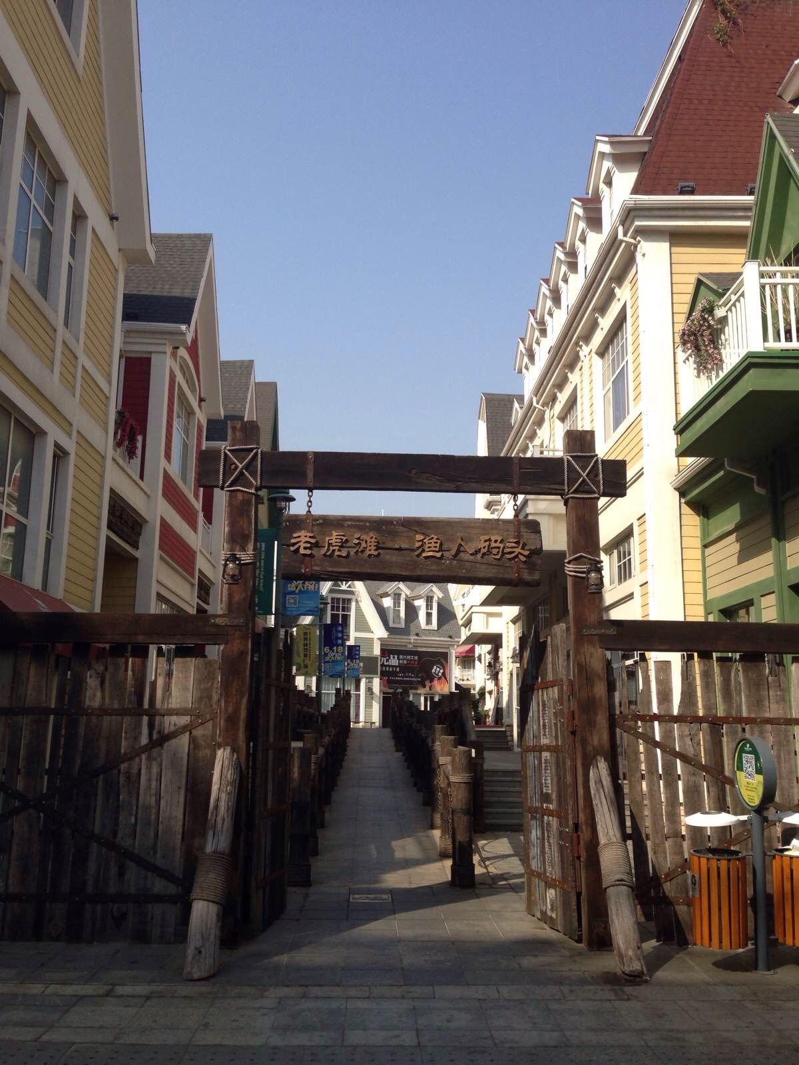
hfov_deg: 42.9
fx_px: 1016
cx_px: 400
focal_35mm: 33
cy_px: 532
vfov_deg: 55.4
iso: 64
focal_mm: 4.12
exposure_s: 1/1323
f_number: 2.4
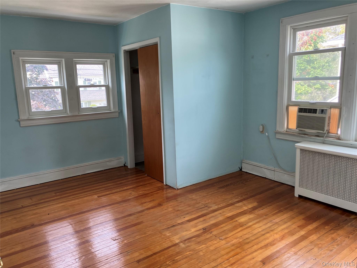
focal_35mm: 28
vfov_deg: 49.7
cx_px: 178
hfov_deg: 63.4
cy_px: 134
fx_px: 289
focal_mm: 3.99
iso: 64
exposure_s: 1/120
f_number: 1.8
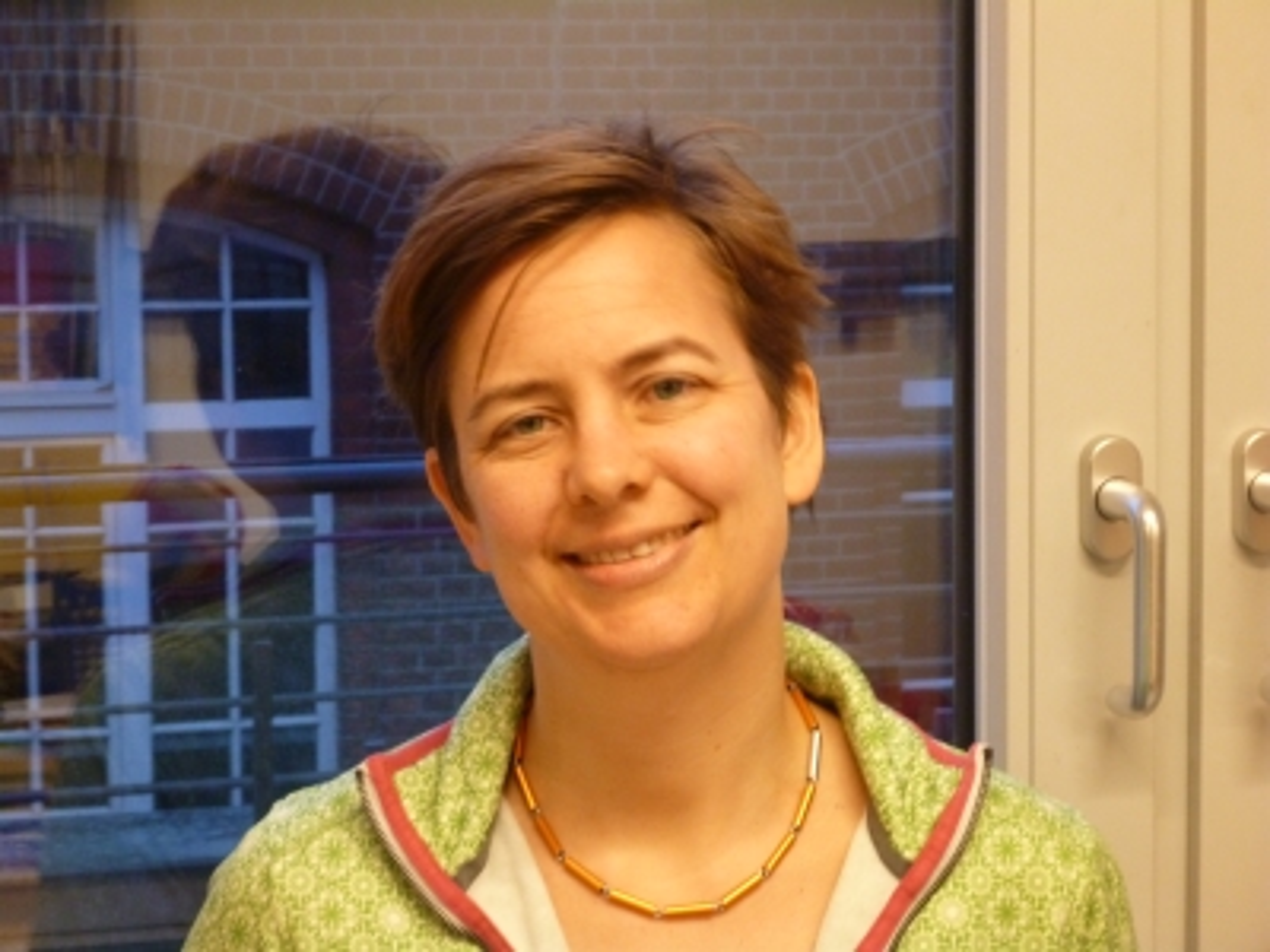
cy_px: 476
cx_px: 635
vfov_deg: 15.9
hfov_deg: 21.1
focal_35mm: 93
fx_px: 3412
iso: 400
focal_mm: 16.6
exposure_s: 1/4
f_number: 5.7
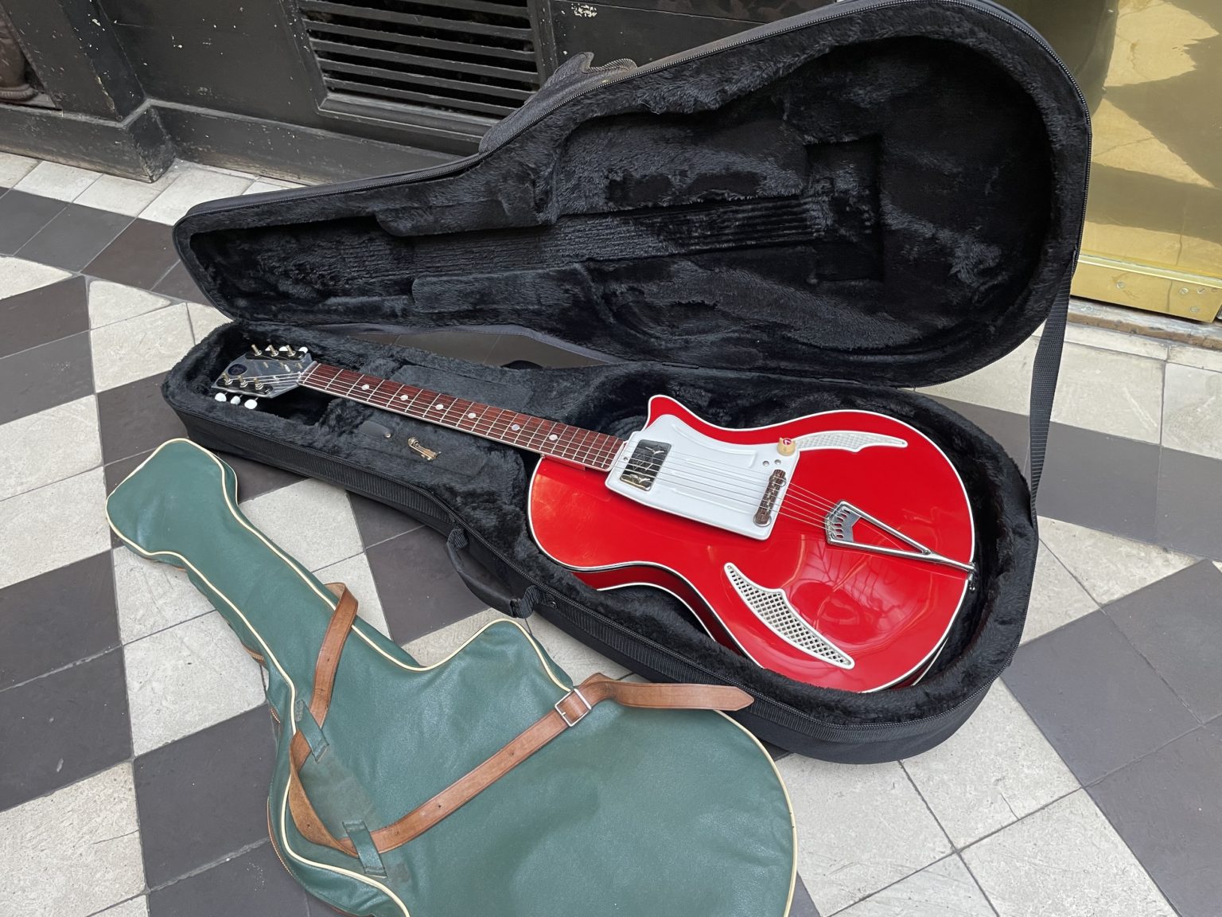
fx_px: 918
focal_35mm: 26
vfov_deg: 53.1
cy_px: 458
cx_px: 611
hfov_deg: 67.3
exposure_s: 1/50
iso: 125
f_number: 1.6
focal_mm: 4.2
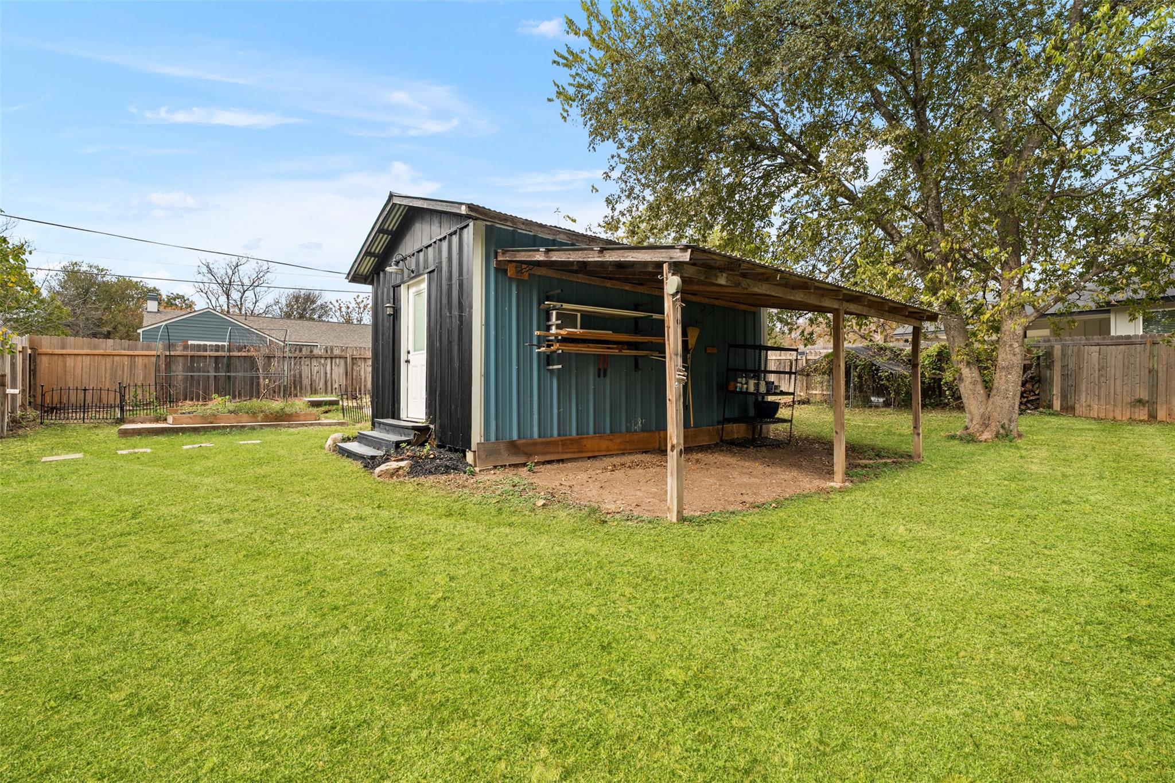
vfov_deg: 73.7
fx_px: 522
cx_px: 588
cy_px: 392
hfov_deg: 96.7
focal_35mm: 16
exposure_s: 1/80
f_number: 8
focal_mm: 16
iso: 125
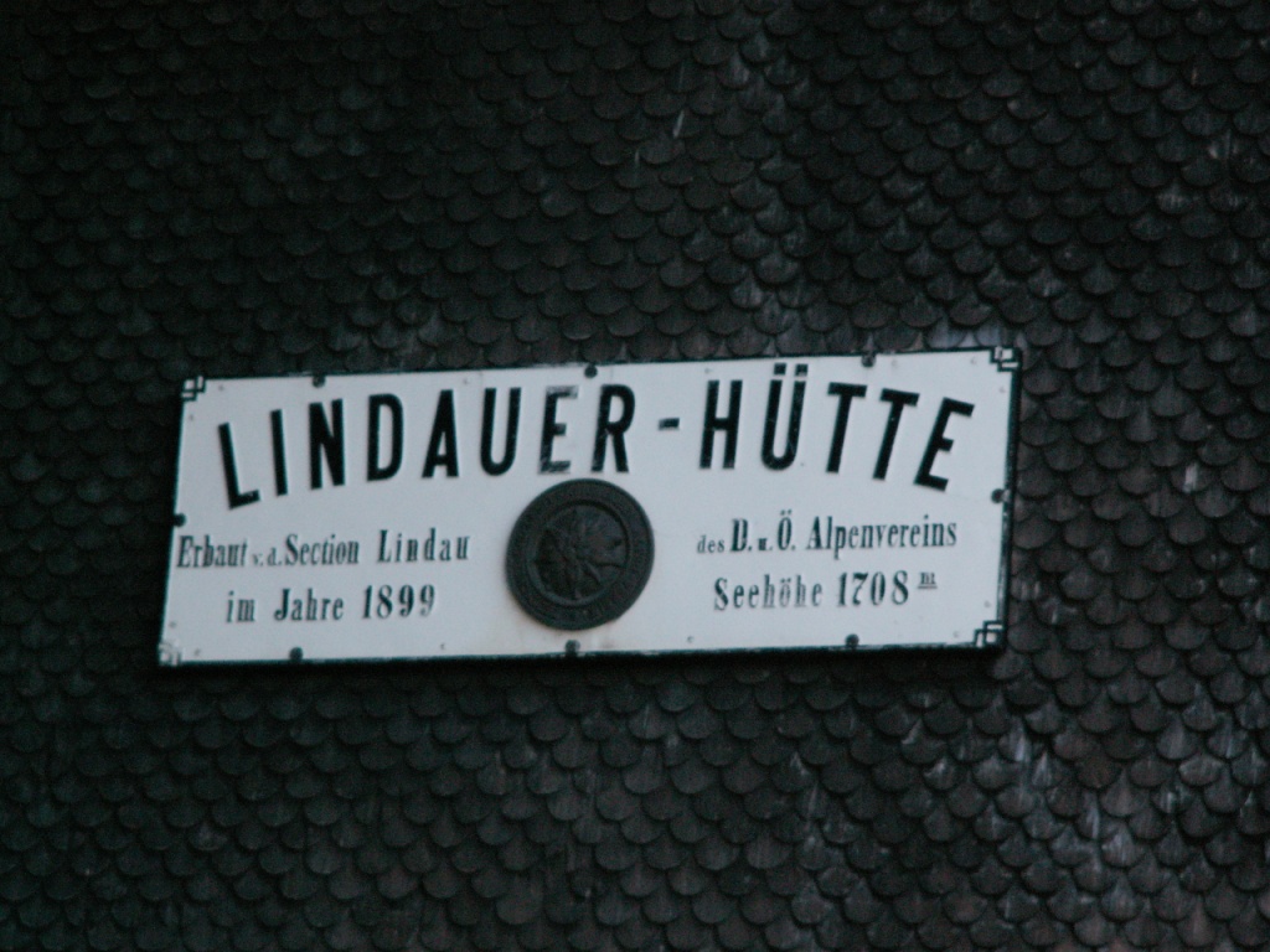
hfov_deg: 10.2
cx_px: 635
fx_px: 7118
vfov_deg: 7.7
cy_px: 476
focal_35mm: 194
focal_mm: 31.68
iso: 160
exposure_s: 1/160
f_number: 4
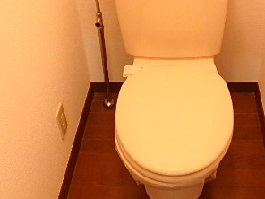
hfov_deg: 35.2
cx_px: 178
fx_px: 413
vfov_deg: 26.9
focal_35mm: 54
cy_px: 67
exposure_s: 1/15
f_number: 3
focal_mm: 4.5
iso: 800
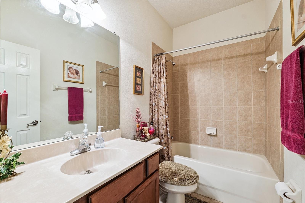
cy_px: 102
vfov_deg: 81.2
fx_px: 119
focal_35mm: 14
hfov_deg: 104.3
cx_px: 152
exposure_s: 1/2.5
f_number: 8
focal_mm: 14
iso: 400
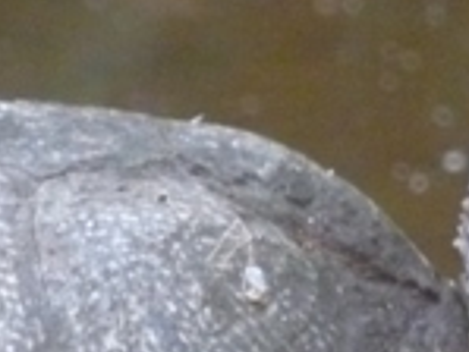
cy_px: 116
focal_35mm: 799
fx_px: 10834
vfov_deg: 1.9
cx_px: 770
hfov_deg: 2.5
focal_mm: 40
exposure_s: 1/40
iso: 800
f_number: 5.9
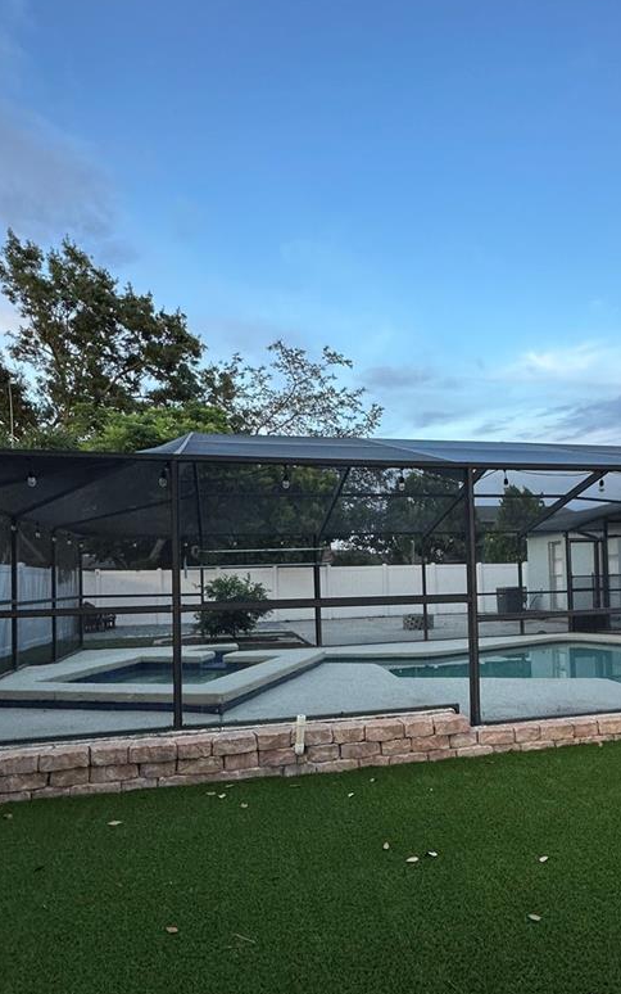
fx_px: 623
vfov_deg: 76.9
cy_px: 551
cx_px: 385
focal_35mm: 23
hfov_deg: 52.5
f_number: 2.2
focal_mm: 2.22
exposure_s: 1/99
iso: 80
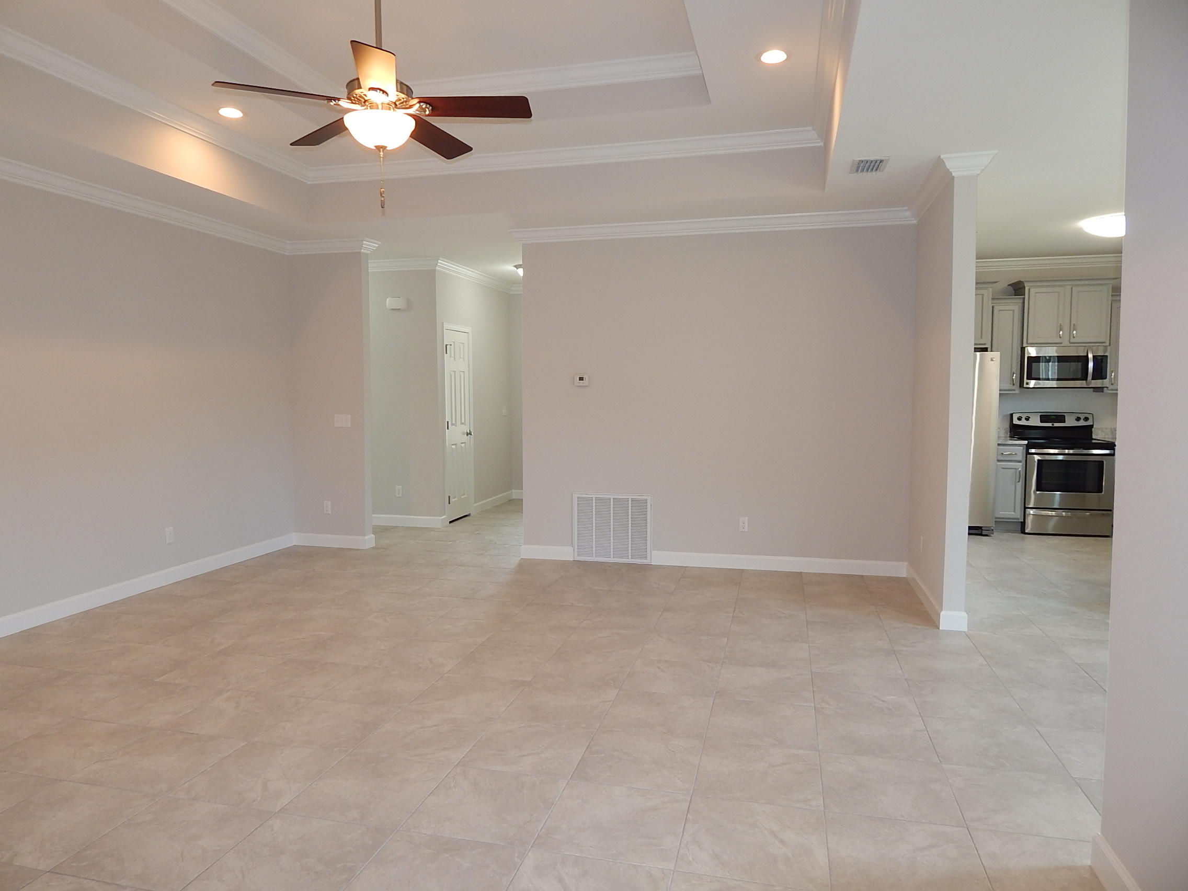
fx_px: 789
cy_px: 446
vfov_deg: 58.9
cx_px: 594
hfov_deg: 73.9
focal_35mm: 23
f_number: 3
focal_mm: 4
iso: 140
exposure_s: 1/30
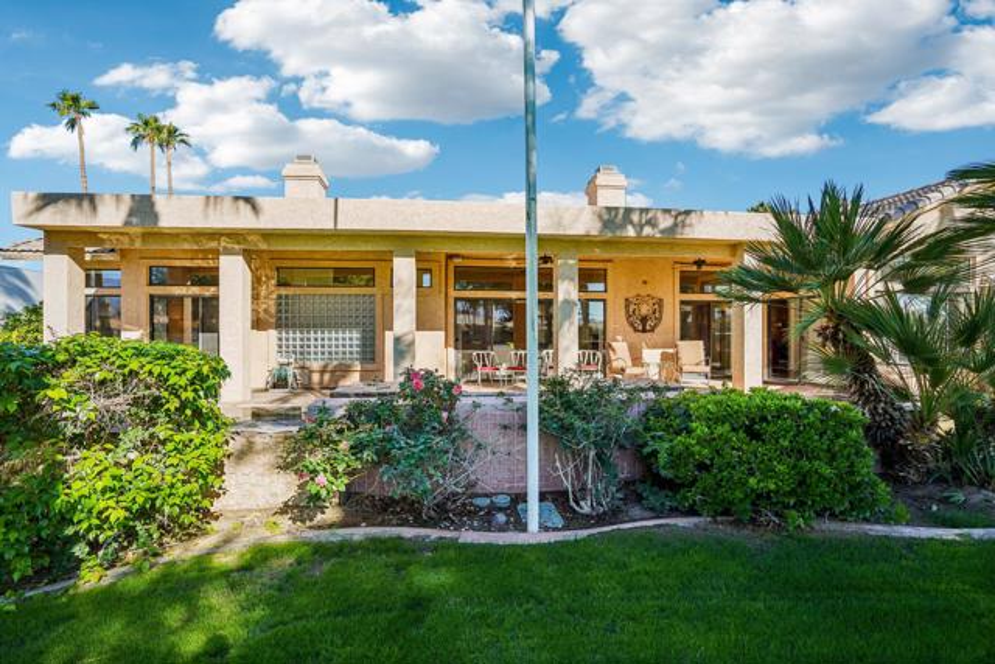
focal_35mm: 16
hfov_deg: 96.7
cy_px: 332
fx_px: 442
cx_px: 498
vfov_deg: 73.8
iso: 100
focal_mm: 16
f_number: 8
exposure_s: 1/160
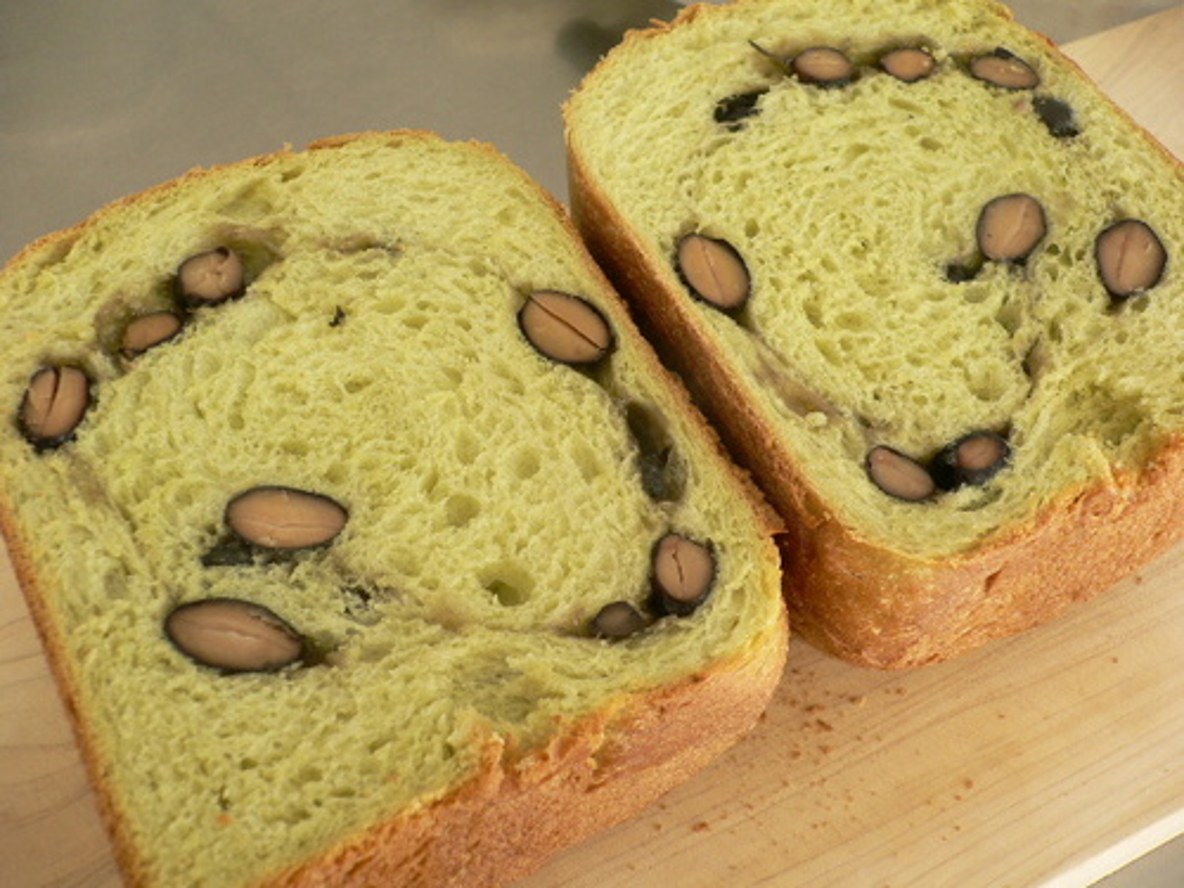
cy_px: 444
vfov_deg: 40.7
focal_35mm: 35
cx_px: 592
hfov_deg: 52.6
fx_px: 1197
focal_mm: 5.8
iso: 100
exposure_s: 1/60
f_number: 2.8
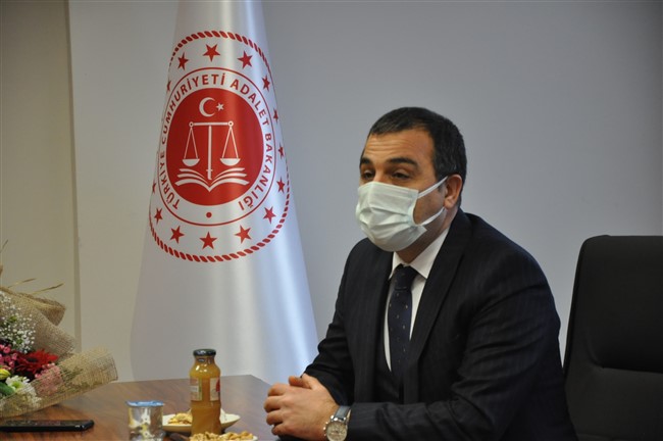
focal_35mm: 138
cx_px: 332
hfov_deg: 14.9
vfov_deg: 9.9
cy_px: 220
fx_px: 2539
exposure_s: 1/100
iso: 1600
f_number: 5.6
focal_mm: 92
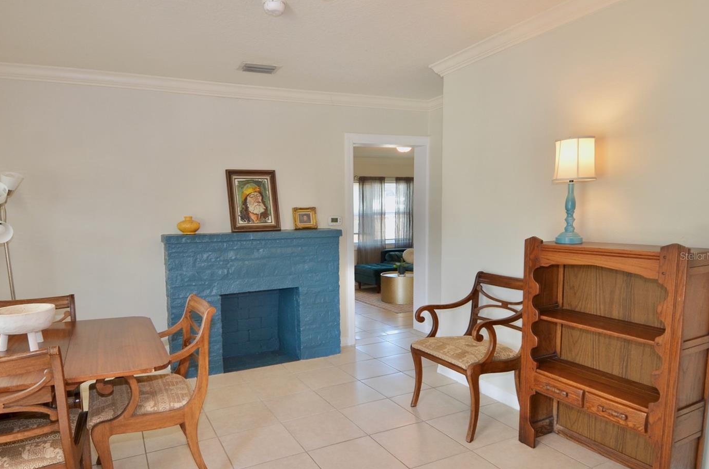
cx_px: 312
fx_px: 825
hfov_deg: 46.4
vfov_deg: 31.7
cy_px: 256
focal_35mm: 42
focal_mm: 24
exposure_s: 1/60
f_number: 4
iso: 280
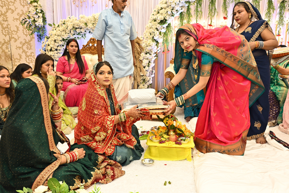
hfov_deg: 67.4
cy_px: 96
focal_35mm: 27
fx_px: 217
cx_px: 144
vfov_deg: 47.9
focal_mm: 27
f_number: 5.6
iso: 800
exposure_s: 1/160
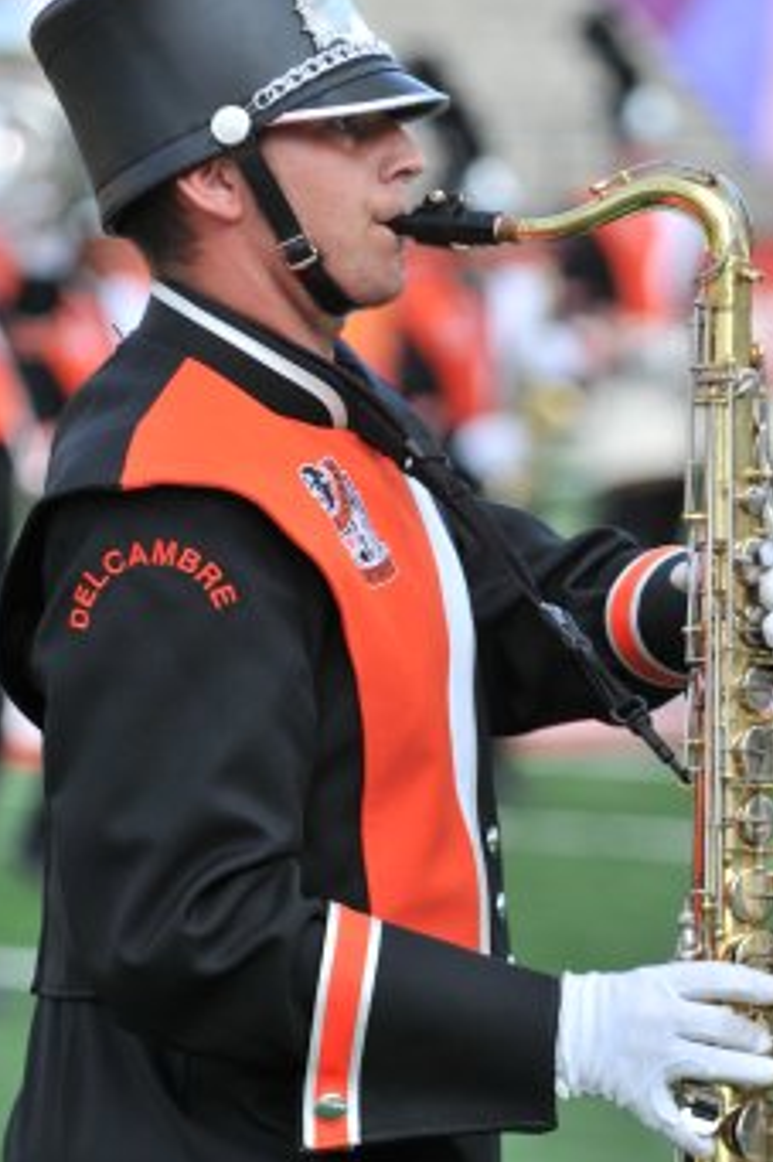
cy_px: 770
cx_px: 339
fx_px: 11058
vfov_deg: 6.0
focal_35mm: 343
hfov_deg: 4.0
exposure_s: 1/800
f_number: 2.8
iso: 200
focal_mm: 130
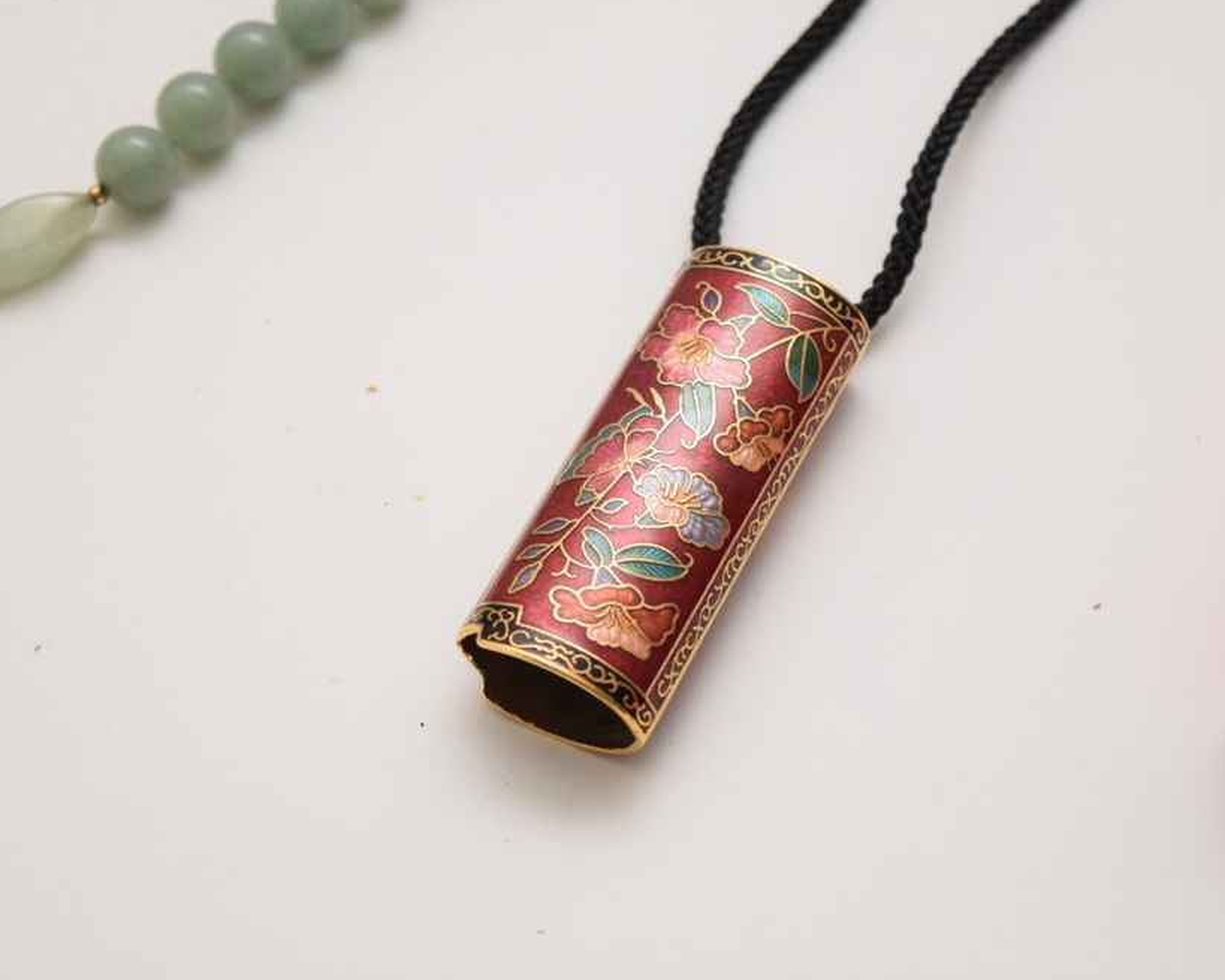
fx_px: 3428
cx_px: 639
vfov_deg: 16.3
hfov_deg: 20.3
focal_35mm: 95
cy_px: 491
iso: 2000
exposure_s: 1/60
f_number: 5.6
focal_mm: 55
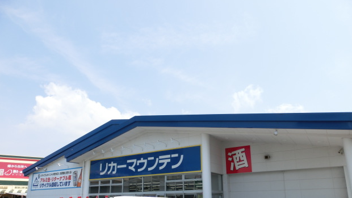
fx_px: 252
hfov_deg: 69.8
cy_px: 135
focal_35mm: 27
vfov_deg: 42.2
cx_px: 181
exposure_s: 1/1000
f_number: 3
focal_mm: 4.24
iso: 80
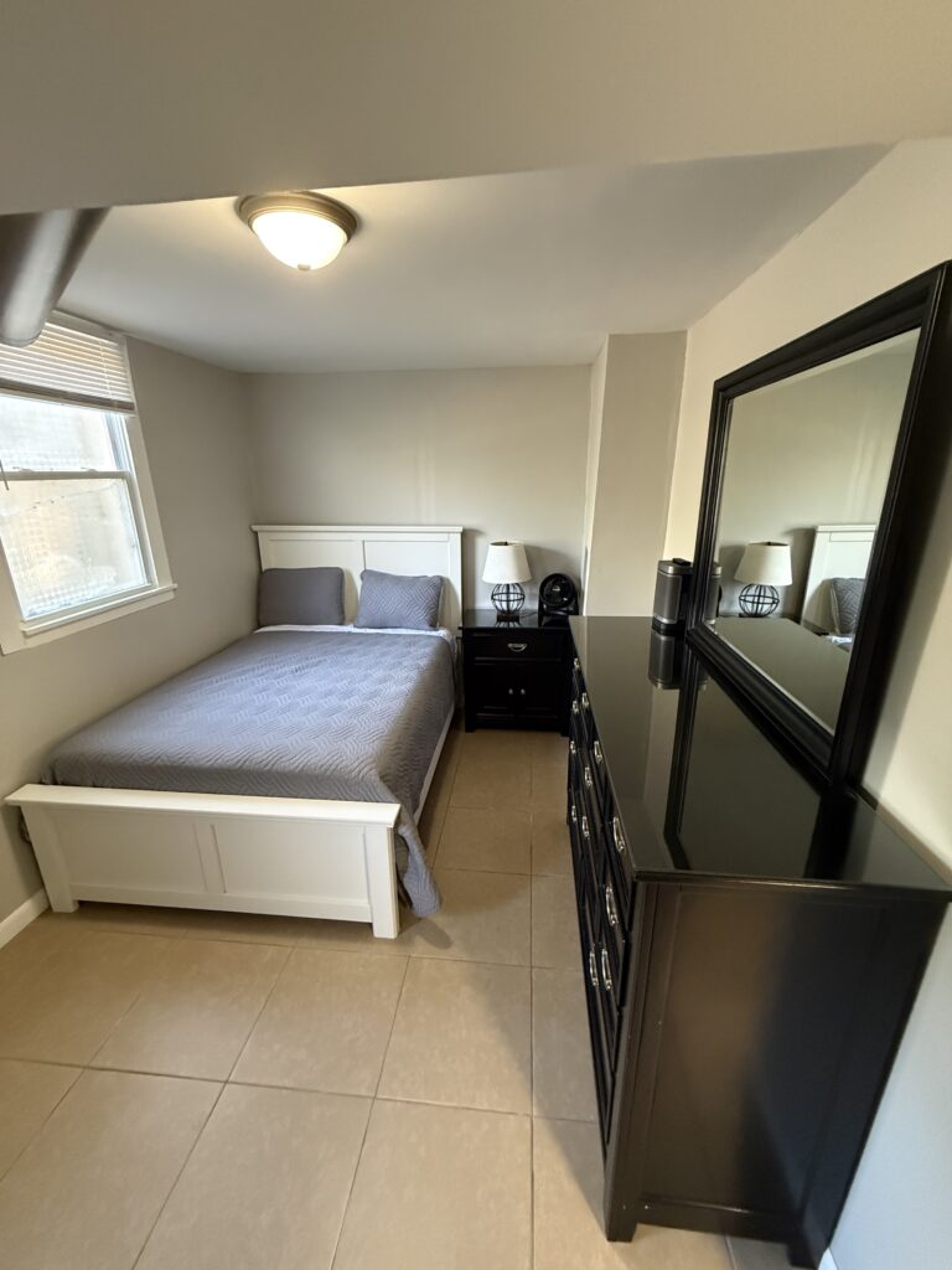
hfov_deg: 85.7
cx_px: 476
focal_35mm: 14
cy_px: 635
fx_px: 513
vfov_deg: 102.1
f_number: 2.2
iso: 640
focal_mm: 2.22
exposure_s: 1/60
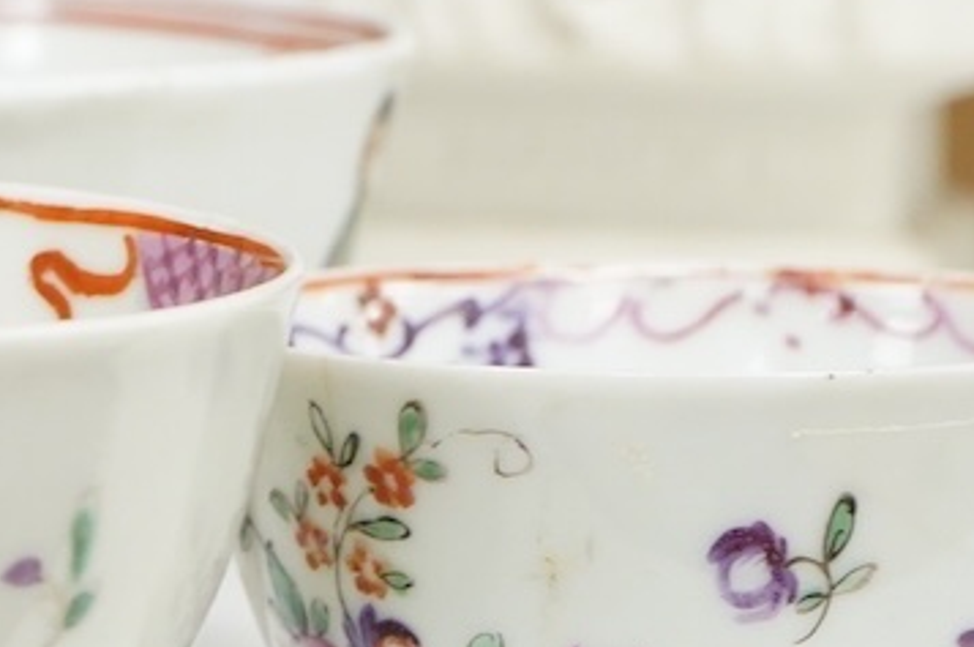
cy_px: 343
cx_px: -951
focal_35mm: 337
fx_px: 9105
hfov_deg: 6.0
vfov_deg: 4.1
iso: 2500
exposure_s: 1/80
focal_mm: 70
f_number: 8
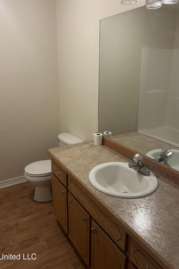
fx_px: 209
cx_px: 84
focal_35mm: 28
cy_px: 130
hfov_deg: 46.4
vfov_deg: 65.5
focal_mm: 5.7
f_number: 1.5
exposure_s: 1/60
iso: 200
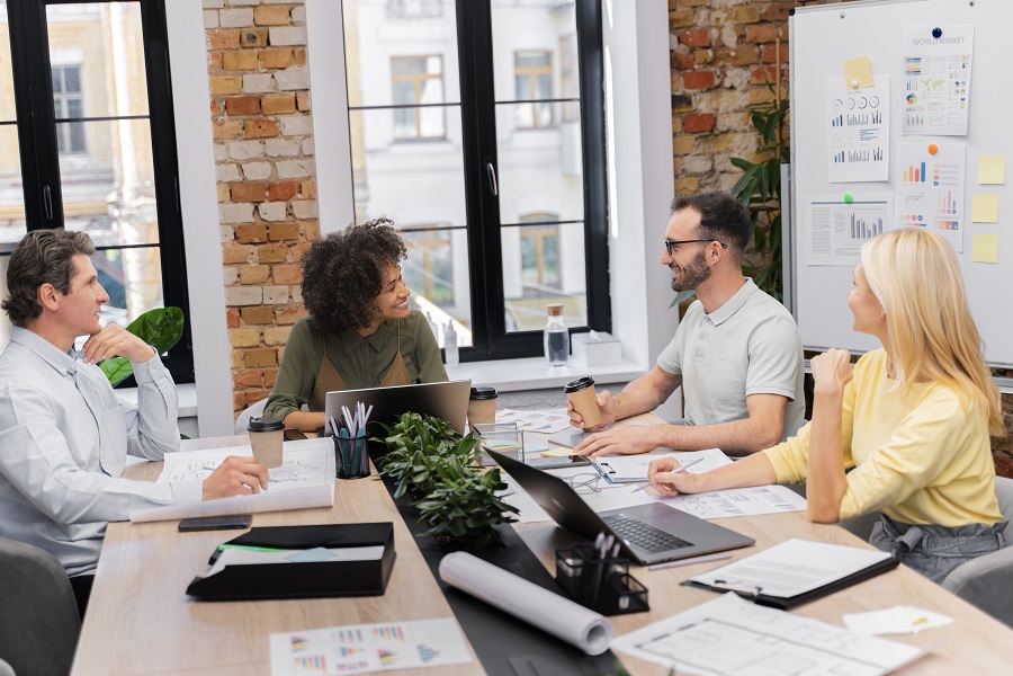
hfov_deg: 38.2
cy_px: 338
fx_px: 1463
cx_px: 506
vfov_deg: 26.0
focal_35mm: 52
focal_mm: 52
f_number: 2.8
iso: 250
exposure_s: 1/200
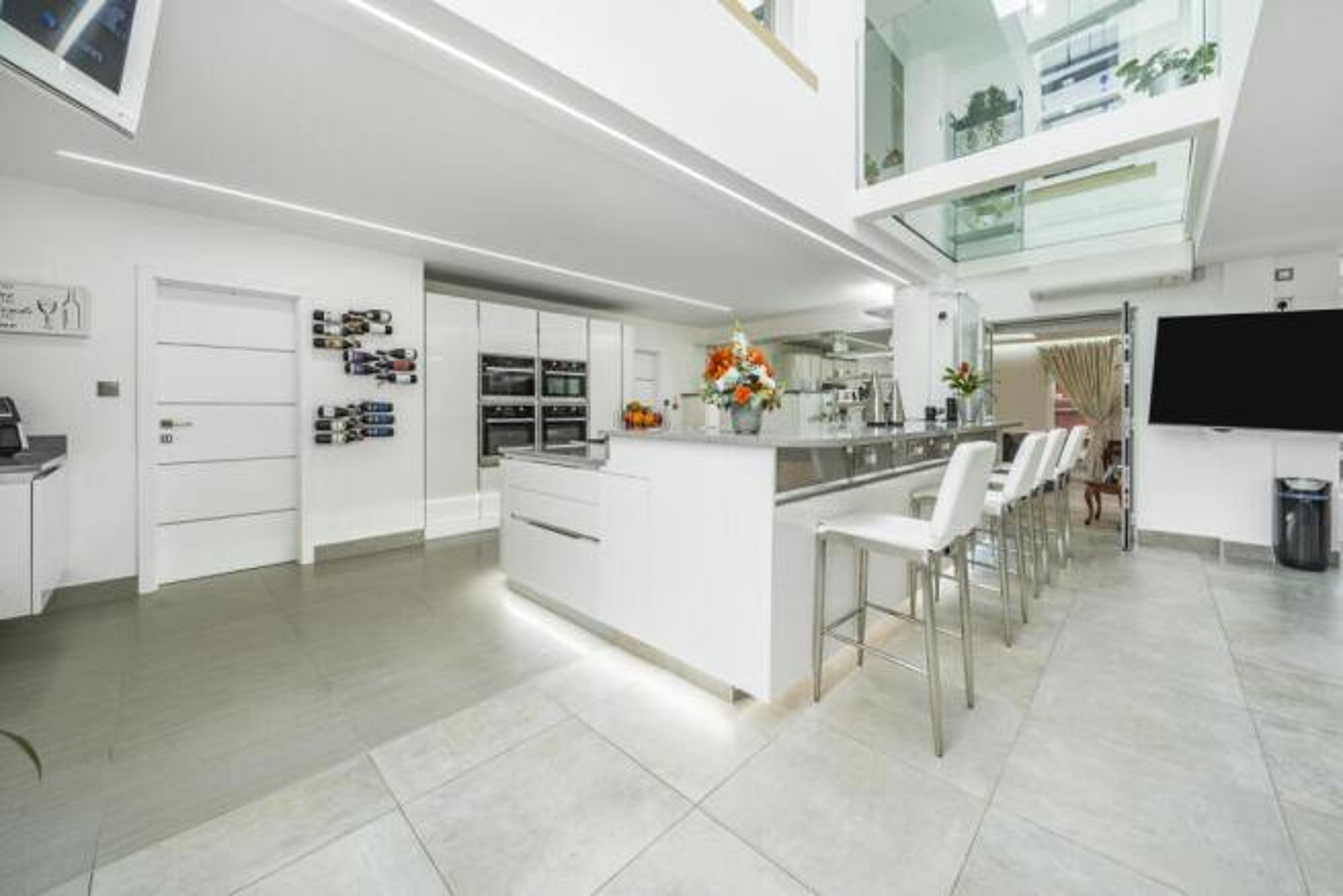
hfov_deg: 108.3
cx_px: 672
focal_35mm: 13
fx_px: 485
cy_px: 448
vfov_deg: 85.5
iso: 100
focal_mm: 13
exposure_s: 1/10
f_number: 8
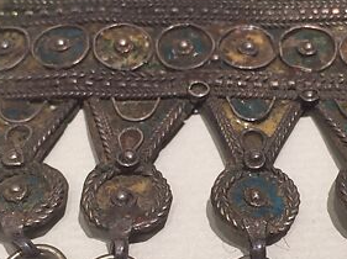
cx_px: 236
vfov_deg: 23.2
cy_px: 218
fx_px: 621
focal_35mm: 62
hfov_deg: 31.0
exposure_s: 1/30
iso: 32
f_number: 2.2
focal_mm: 4.15
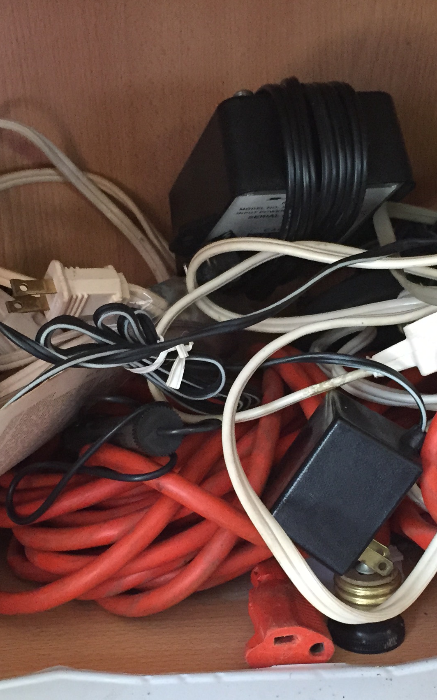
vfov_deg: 34.5
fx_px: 1124
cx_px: 233
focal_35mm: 59
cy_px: 402
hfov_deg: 22.0
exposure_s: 1/30
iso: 250
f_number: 2.2
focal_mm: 4.15
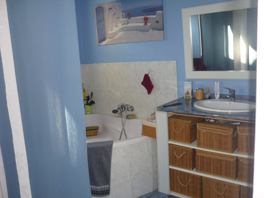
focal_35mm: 33
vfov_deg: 42.9
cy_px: 99
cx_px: 132
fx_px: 252
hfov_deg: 55.4
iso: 100
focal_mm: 5.5
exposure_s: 1/30
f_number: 2.8
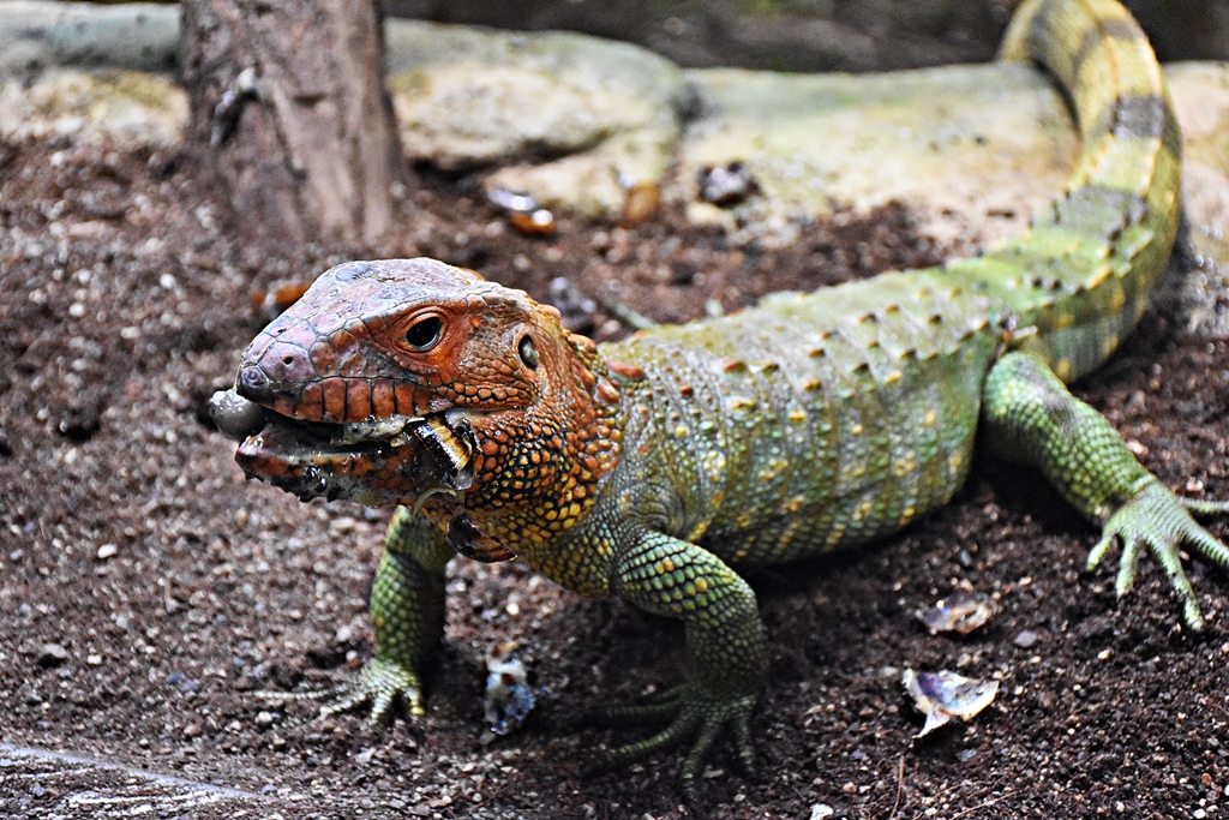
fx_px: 3380
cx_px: 614
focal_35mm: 99
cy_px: 410
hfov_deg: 20.6
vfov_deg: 13.8
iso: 7200
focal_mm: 66
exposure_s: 1/125
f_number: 5
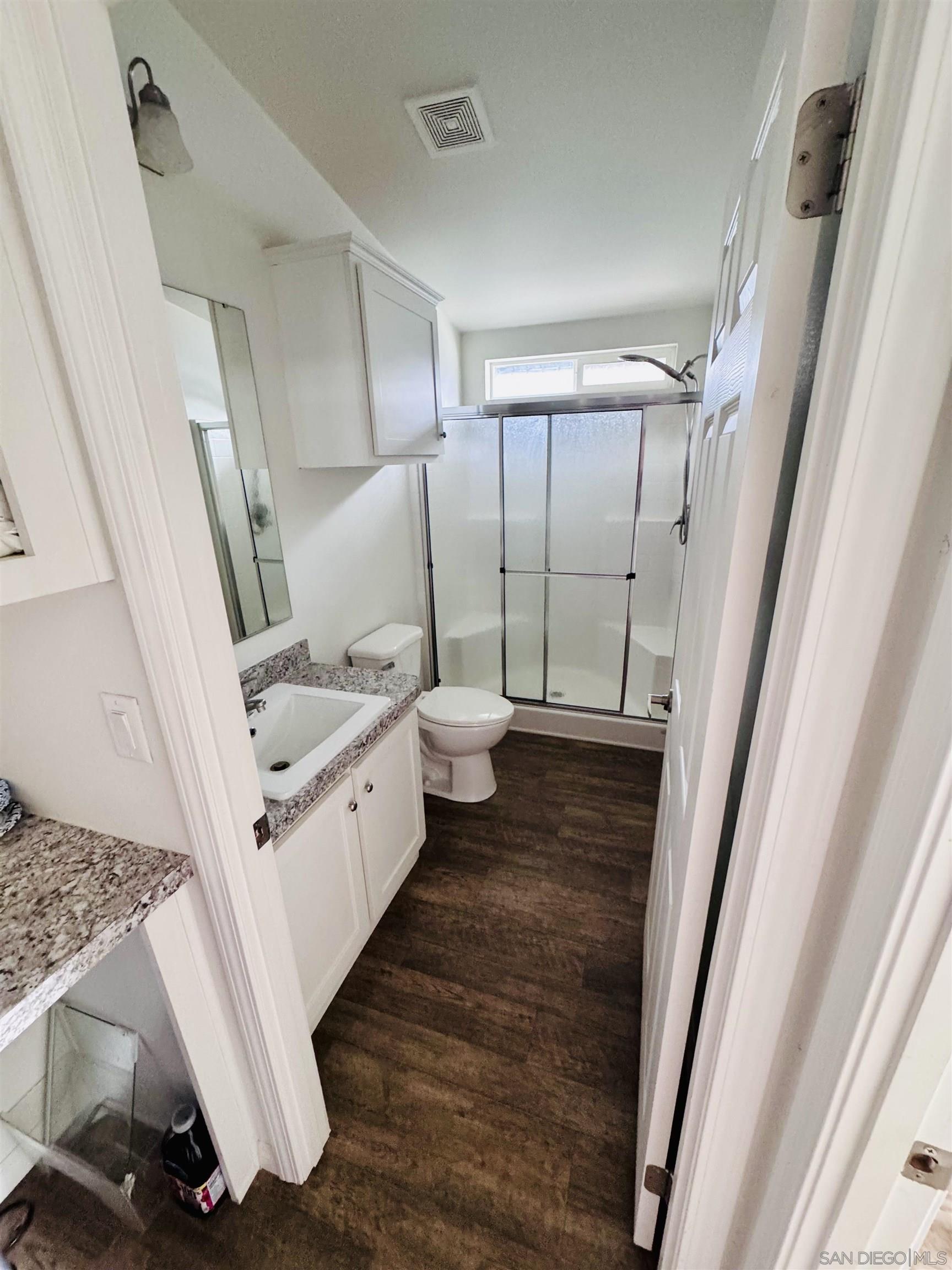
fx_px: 513
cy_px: 635
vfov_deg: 102.1
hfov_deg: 85.7
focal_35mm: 14
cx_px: 476
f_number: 2.2
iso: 500
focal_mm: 2.22
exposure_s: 1/60
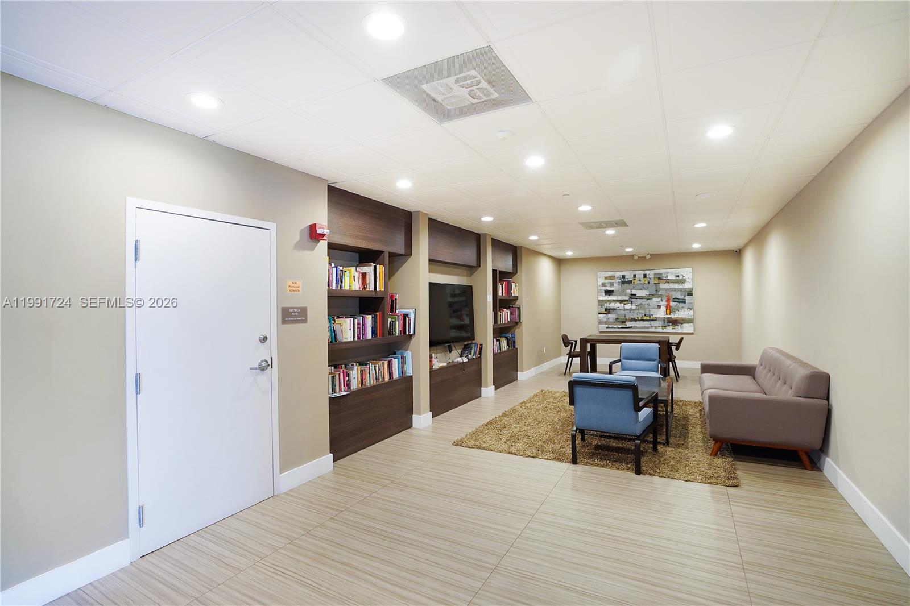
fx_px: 404
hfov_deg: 96.7
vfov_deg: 73.7
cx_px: 455
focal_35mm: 16
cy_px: 303
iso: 640
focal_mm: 16
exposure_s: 1/125
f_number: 4
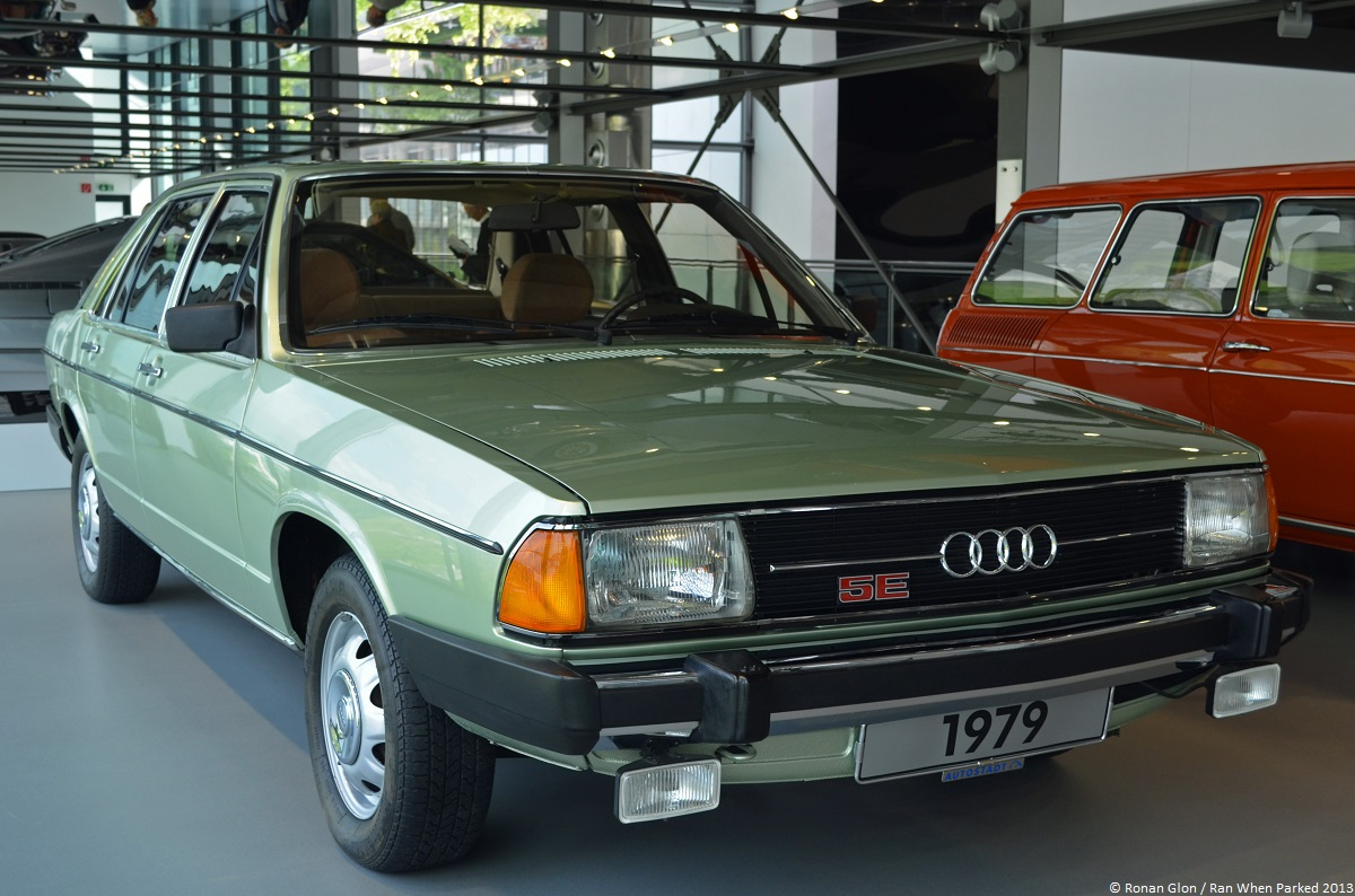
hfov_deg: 45.1
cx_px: 678
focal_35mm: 44
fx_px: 1633
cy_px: 448
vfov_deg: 30.7
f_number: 5.6
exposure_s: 1/125
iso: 320
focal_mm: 29
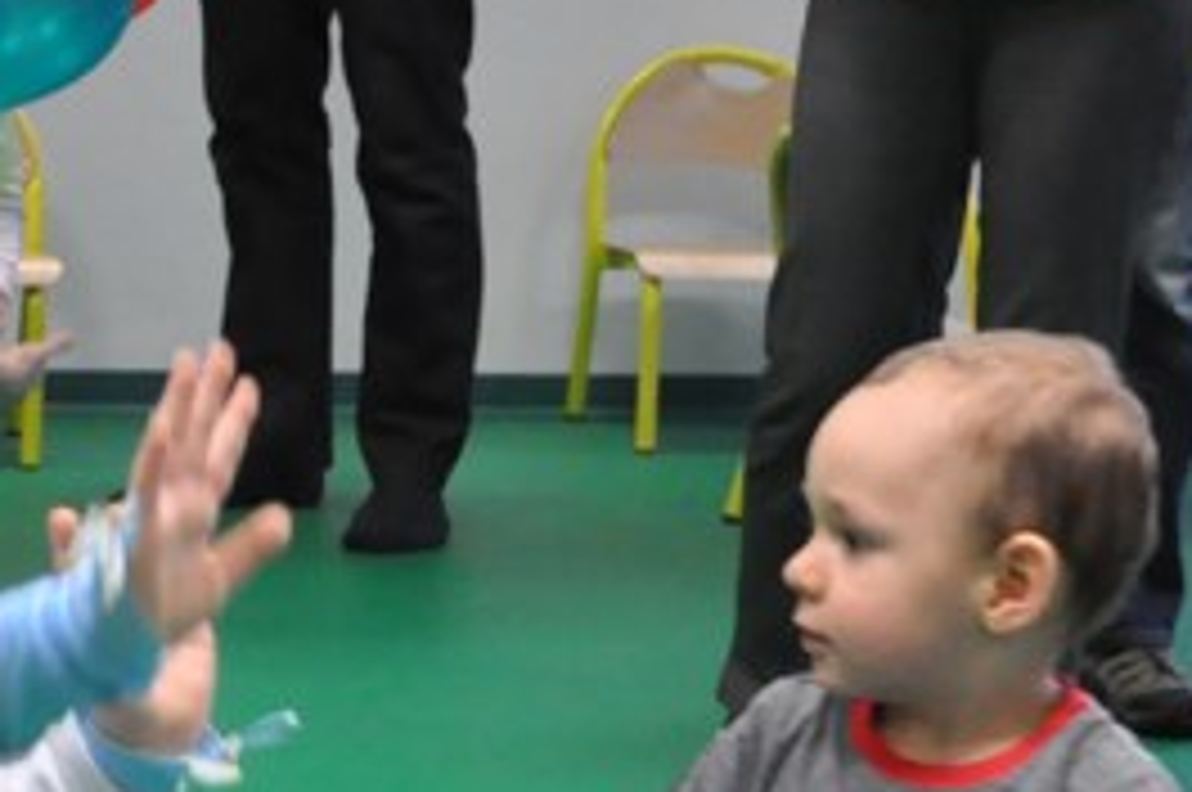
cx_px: -49
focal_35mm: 174
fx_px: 5754
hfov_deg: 11.7
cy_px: 1210
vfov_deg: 7.7
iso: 2000
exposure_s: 1/80
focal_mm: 30
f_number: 4.2
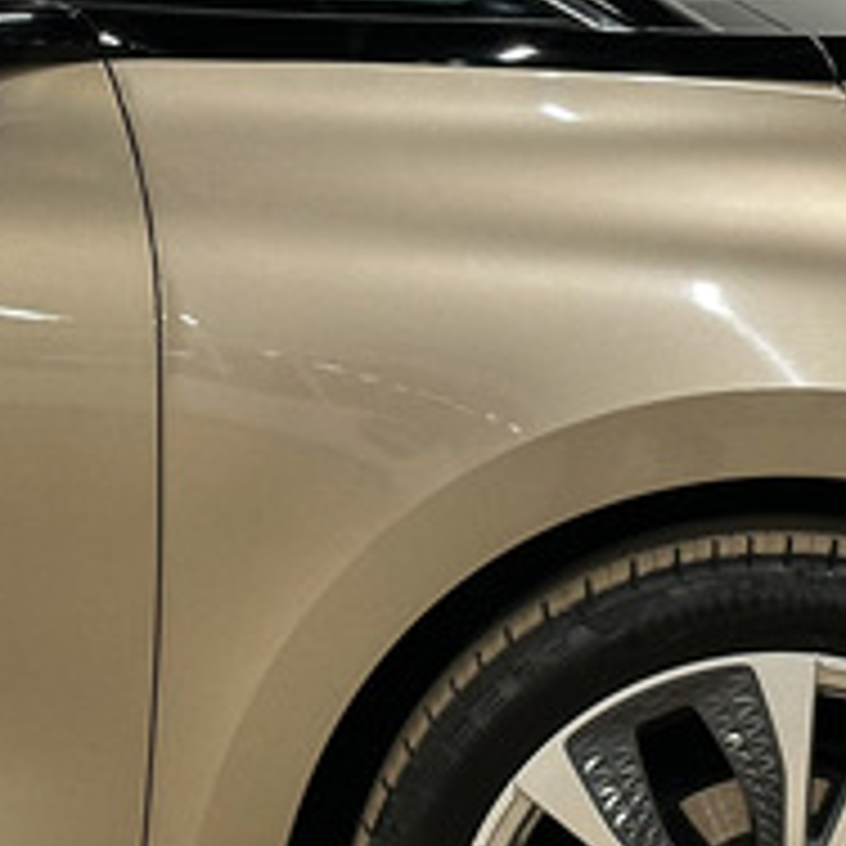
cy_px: 364
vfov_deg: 11.9
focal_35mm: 147
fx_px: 4065
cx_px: 531
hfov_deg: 11.9
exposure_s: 1/50
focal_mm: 6.86
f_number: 1.8
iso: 200
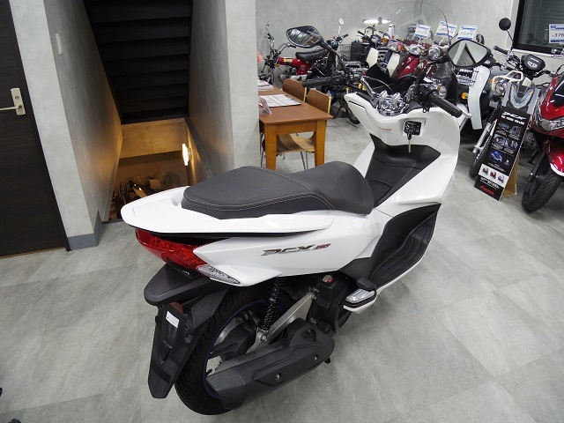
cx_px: 282
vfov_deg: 58.9
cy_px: 212
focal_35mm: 23
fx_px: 375
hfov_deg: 73.9
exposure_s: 1/40
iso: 320
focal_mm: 5
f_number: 2.8
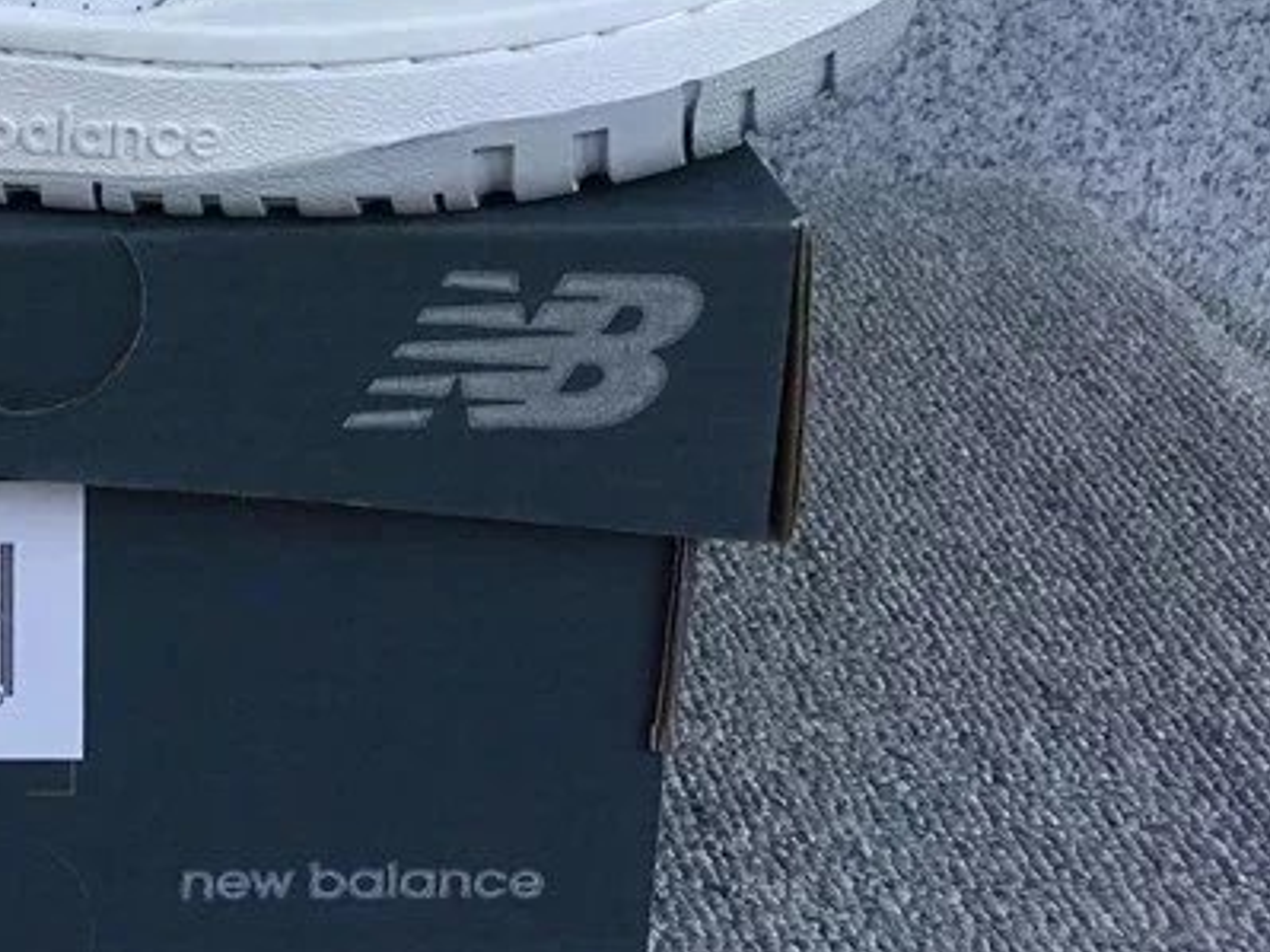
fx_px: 2567
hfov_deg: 26.2
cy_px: 62
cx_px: -19
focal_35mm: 70
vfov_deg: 20.5
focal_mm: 3.3
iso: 25
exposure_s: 1/431
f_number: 2.4
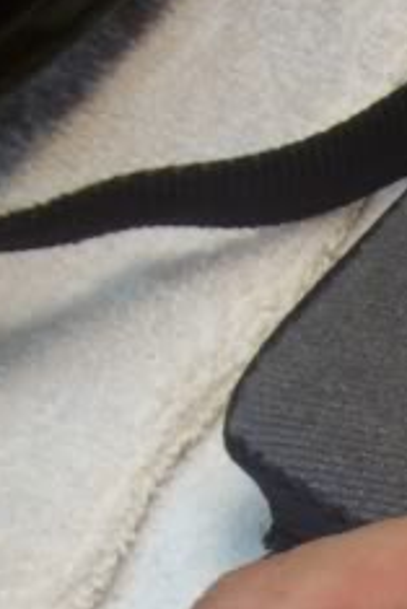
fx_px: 2100
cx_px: 881
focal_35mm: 124
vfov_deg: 15.8
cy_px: 746
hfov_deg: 10.0
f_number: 2.6
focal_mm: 5.8
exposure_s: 1/50
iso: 100
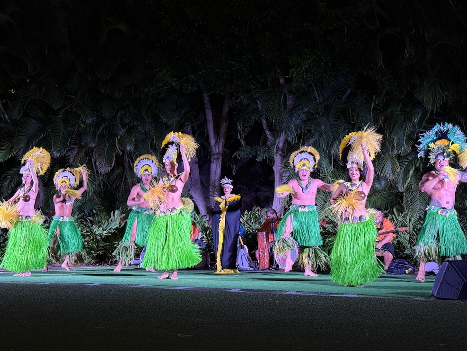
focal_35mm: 49
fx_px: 661
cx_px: 235
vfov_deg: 29.7
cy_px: 174
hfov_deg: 38.9
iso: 250
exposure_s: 1/60
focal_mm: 6.76
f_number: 1.78
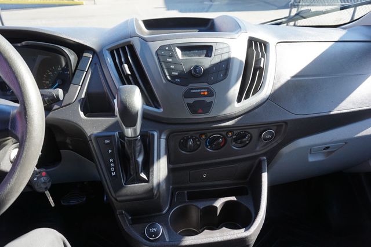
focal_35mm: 24
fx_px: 247
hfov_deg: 73.8
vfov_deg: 53.1
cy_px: 124
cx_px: 186
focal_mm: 16
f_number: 4
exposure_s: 1/60
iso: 100
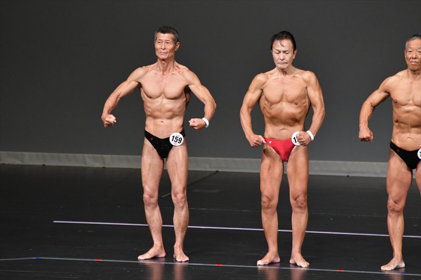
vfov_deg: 3.7
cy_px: 140
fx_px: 4383
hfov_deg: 5.5
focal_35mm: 375
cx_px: 210
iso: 4000
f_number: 5.6
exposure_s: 1/400
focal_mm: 250
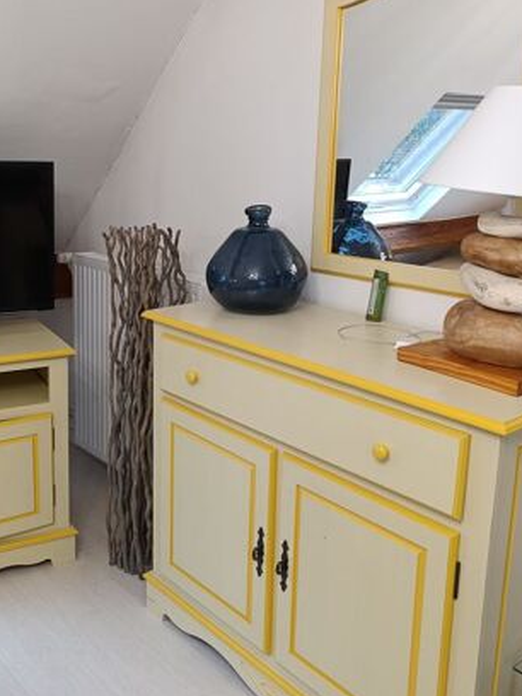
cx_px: 174
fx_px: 724
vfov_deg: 51.1
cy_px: 291
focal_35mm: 36
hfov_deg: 39.2
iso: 640
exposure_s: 1/50
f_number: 1.6
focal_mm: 6.14
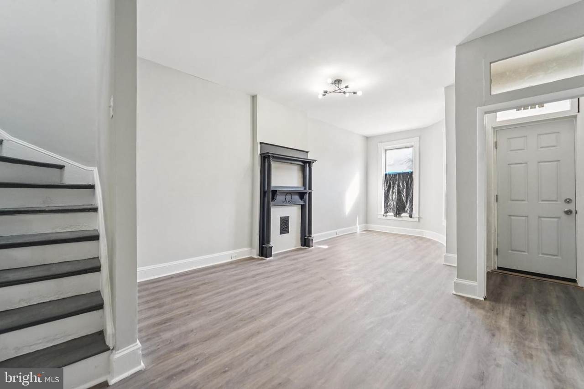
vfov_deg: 81.2
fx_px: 227
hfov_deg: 104.3
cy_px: 194
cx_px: 292
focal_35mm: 14
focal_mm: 14
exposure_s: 1/40
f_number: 5.6
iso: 800
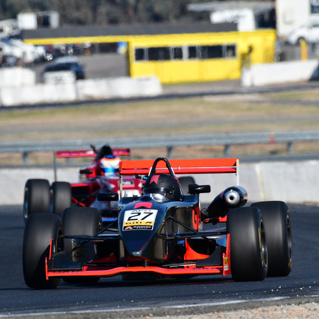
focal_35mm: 922
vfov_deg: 1.9
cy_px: 160
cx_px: 128
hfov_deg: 1.9
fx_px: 9613
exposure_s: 1/640
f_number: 10
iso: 320
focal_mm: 480
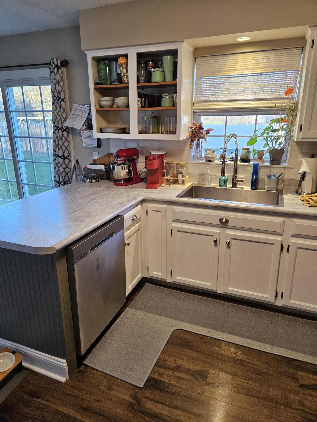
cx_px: 158
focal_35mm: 23
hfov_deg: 58.9
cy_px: 211
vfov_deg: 73.9
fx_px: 281
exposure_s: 1/120
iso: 200
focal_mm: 5.4
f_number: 1.8
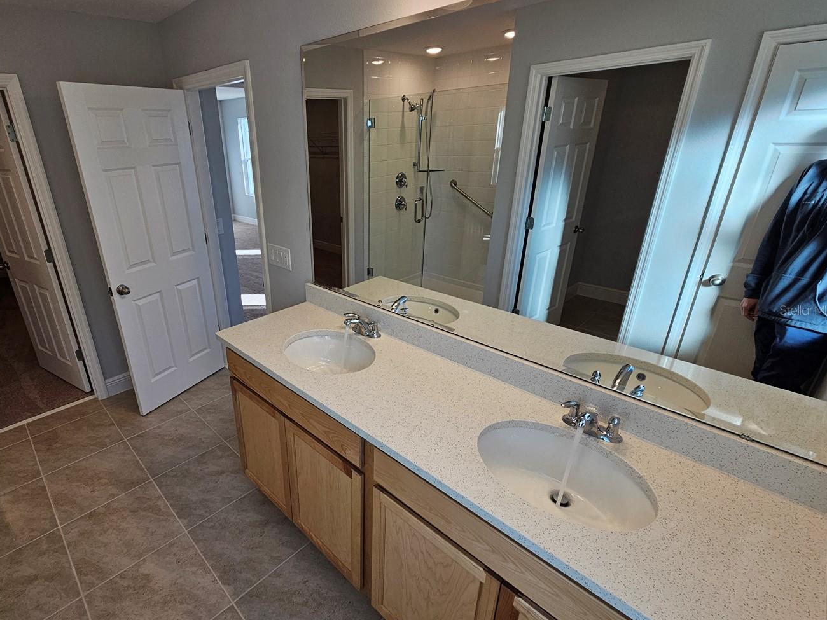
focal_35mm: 16
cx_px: 331
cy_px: 310
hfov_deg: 93.3
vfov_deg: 78.1
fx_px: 382
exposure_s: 1/159
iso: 50
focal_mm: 2.2
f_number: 2.2
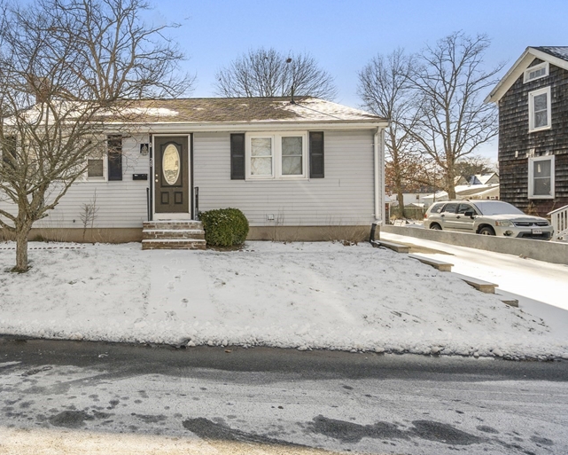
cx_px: 151
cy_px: 166
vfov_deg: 57.9
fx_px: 404
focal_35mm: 24
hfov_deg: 66.4
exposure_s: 1/1000
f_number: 7.1
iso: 320
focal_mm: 16
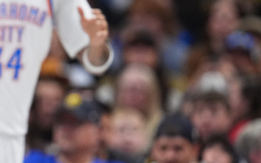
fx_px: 8352
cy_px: 109
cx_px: -77
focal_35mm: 1174
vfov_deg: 1.1
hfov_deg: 1.8
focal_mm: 400
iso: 5000
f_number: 3.2
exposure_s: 1/2000
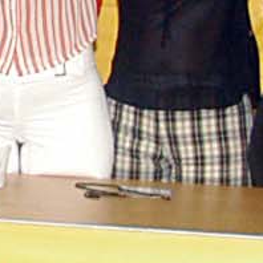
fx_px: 2476
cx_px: -158
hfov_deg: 6.0
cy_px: -54
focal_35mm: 288
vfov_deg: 6.0
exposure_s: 1/100
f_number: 4
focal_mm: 20
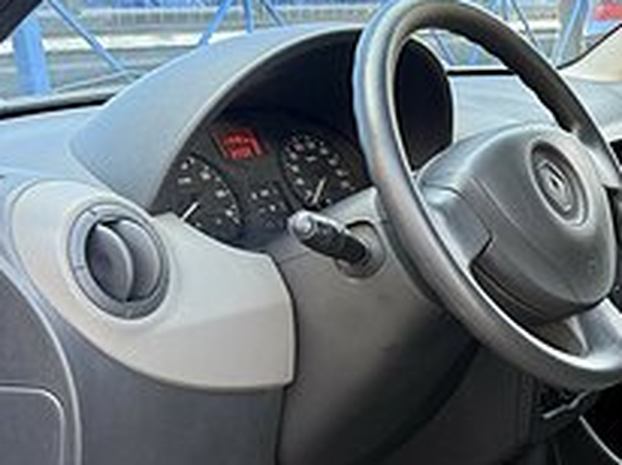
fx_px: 1149
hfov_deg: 27.5
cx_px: 697
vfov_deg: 22.4
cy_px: 412
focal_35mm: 64
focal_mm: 6.76
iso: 200
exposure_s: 1/134
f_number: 1.78
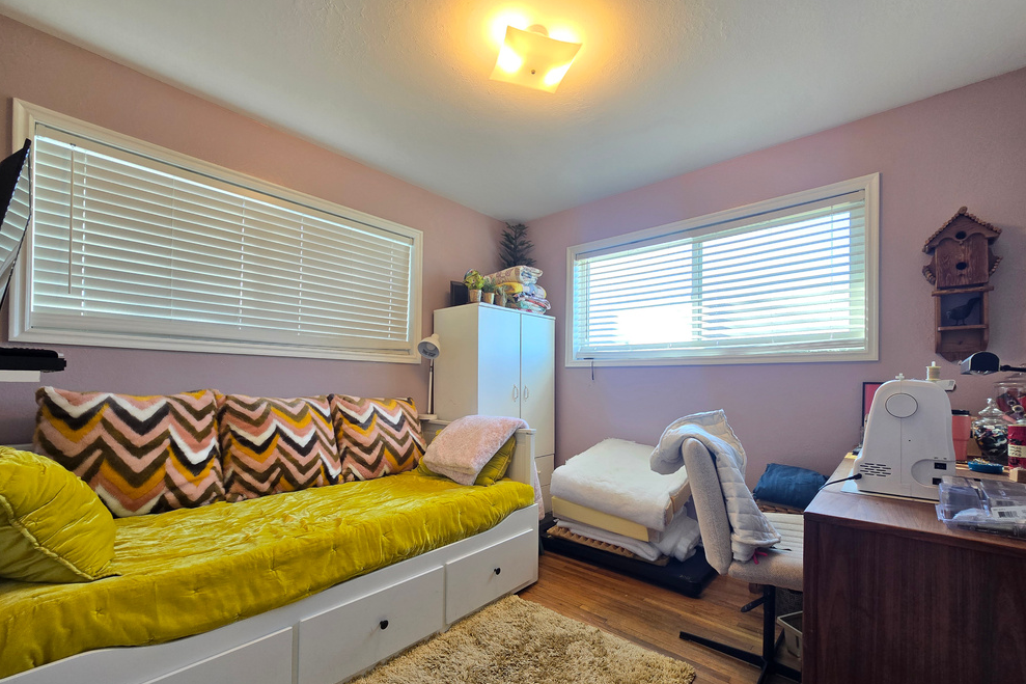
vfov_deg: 80.7
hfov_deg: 104.2
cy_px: 391
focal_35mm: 14
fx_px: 399
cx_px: 528
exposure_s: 1/60
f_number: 2.2
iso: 100
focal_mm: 2.2
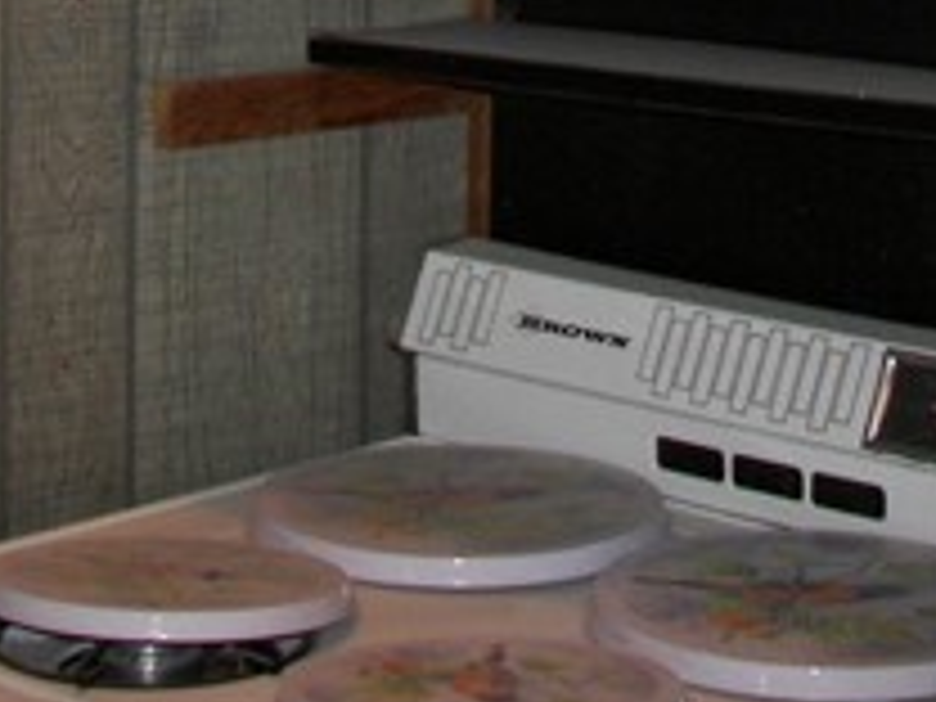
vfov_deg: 12.6
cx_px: 382
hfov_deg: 17.7
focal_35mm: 111
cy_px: -369
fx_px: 3001
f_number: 2.8
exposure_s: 1/30
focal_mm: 6
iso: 100
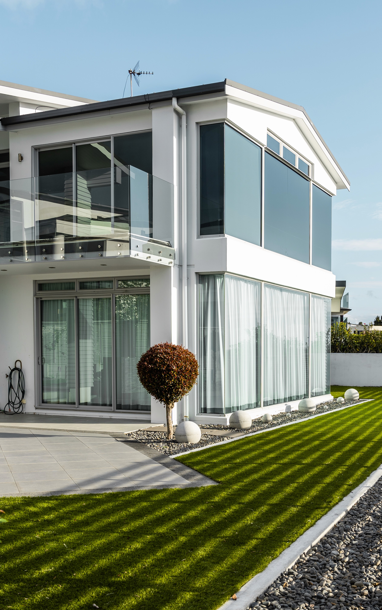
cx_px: 229
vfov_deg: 45.8
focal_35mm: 43
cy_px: 388
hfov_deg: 29.9
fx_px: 715
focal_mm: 28.6
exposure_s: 1/500
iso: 100
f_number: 4
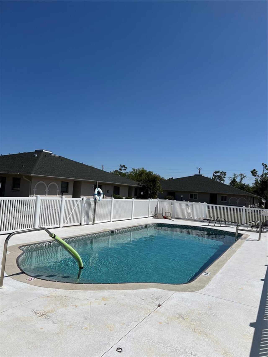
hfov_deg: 53.1
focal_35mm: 26
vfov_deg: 67.3
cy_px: 178
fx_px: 268
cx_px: 134
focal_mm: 5.7
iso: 50
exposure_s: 1/12658
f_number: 1.5
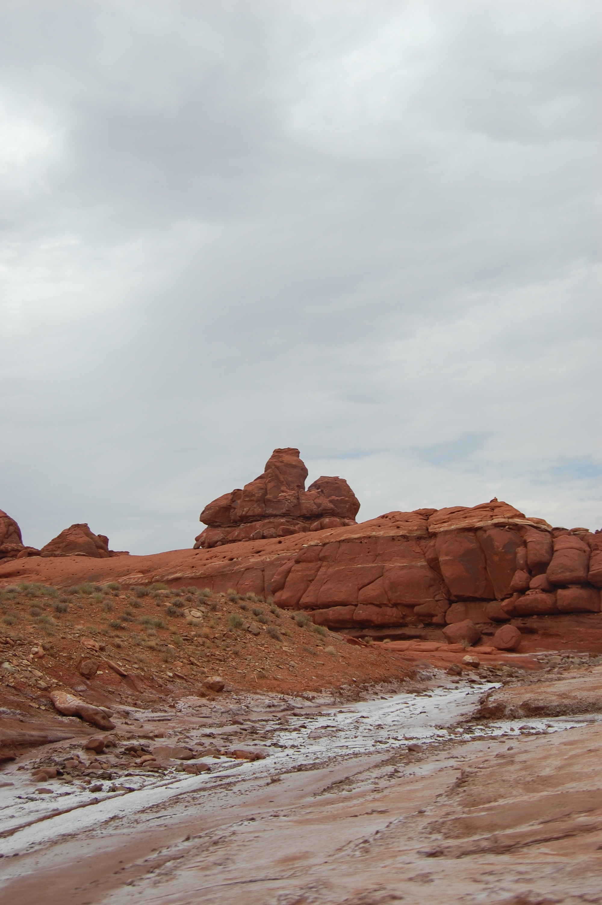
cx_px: 301
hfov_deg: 36.8
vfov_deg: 53.2
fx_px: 905
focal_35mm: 36
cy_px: 452
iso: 200
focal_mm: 24
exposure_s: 1/200
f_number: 7.1
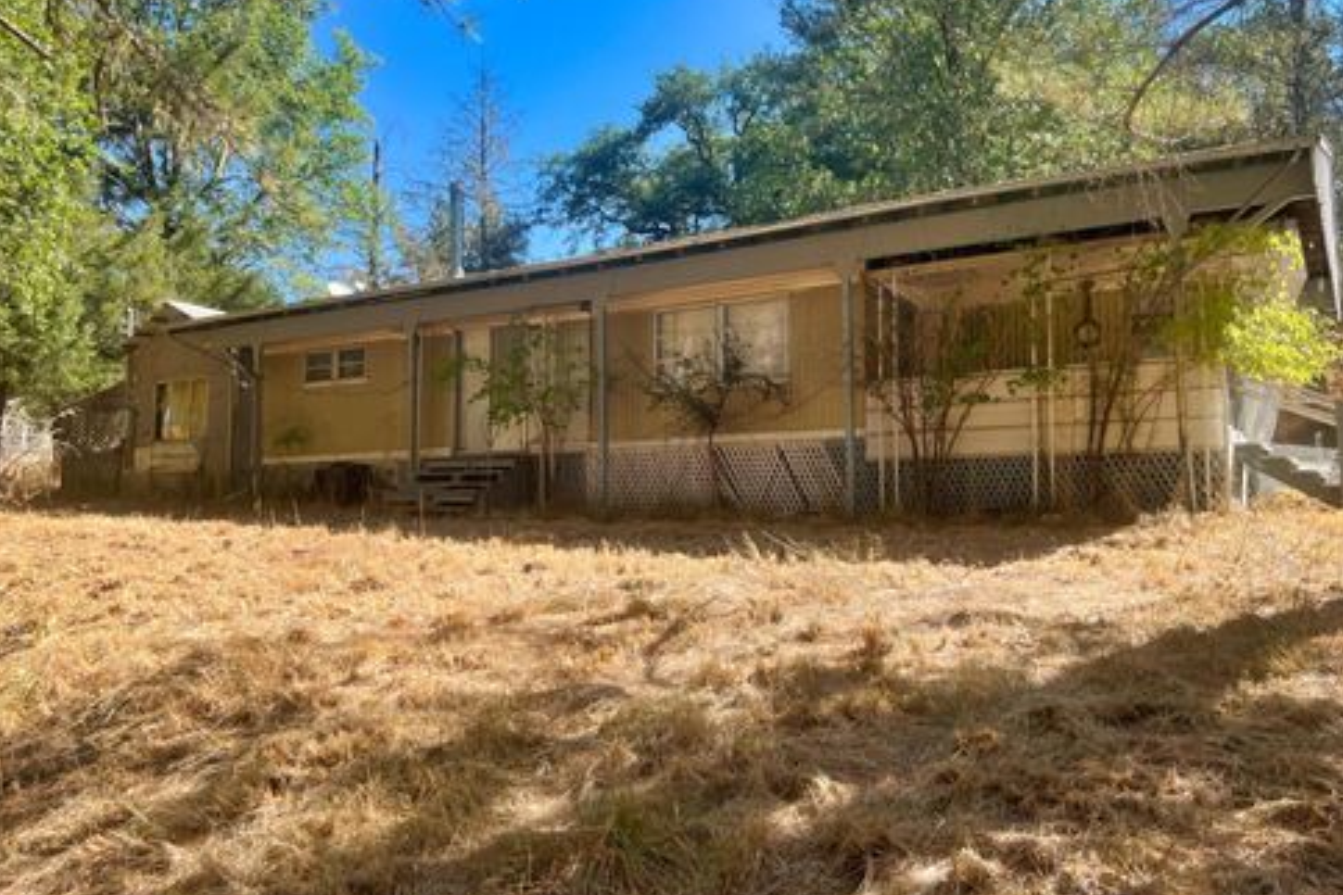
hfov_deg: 65.5
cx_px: 670
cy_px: 435
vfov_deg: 46.4
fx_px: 1044
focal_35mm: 28
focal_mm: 5.7
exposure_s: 1/1252
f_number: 1.5
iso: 50
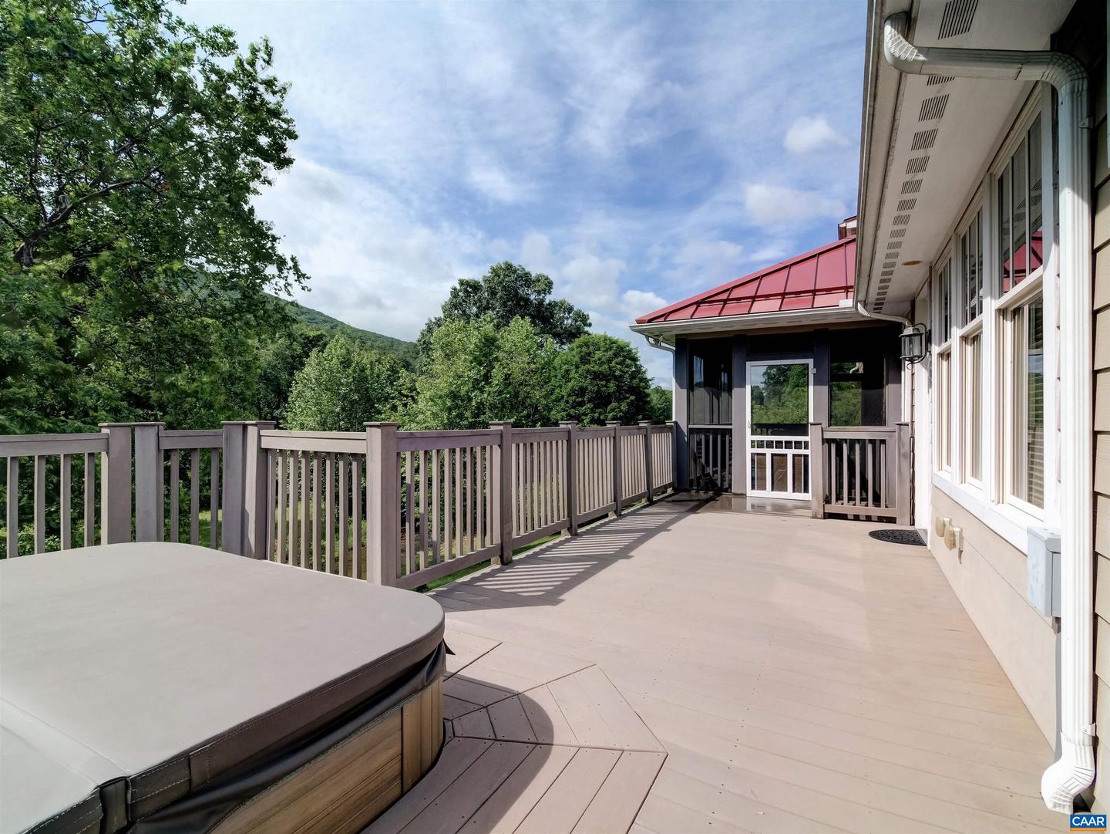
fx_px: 513
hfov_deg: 94.5
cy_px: 417
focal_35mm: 16
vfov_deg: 78.1
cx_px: 555
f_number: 8
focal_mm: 8
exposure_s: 1/2000
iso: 800
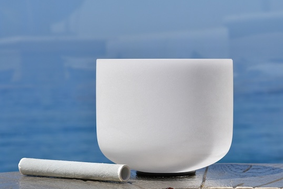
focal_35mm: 147
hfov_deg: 14.0
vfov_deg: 9.3
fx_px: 1155
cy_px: 112
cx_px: 164
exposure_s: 1/2000
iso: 360
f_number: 8
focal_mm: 70
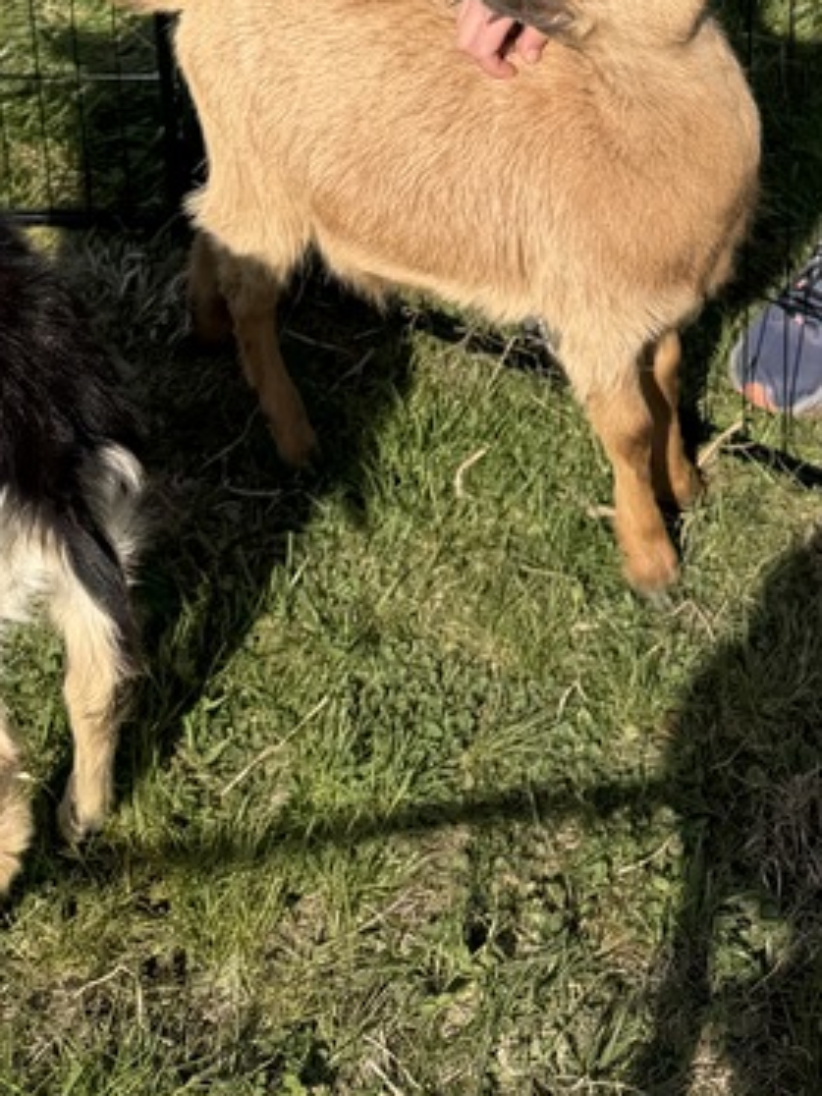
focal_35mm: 66
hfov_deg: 21.9
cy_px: -283
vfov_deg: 25.7
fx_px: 2090
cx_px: 689
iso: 80
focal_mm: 6.76
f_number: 1.78
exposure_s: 1/5714
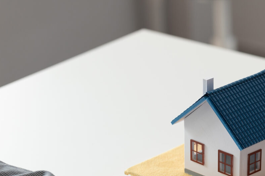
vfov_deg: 8.4
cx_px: 348
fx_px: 1185
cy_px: 230
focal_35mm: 161
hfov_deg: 12.4
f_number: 2.8
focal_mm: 50
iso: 125
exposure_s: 1/100
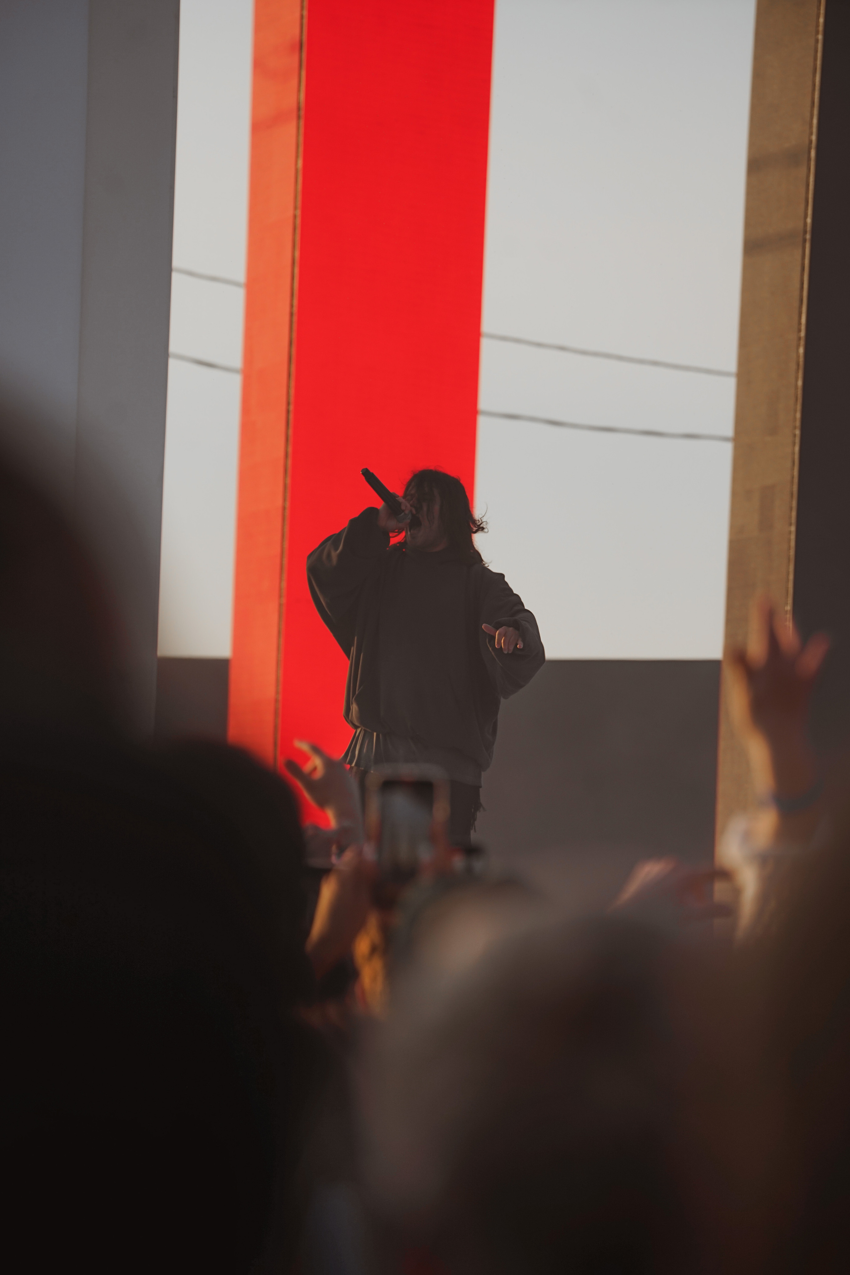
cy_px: 638
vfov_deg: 10.3
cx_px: 425
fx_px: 7083
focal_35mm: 200
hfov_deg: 6.9
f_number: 5
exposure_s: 1/400
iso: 100
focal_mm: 200
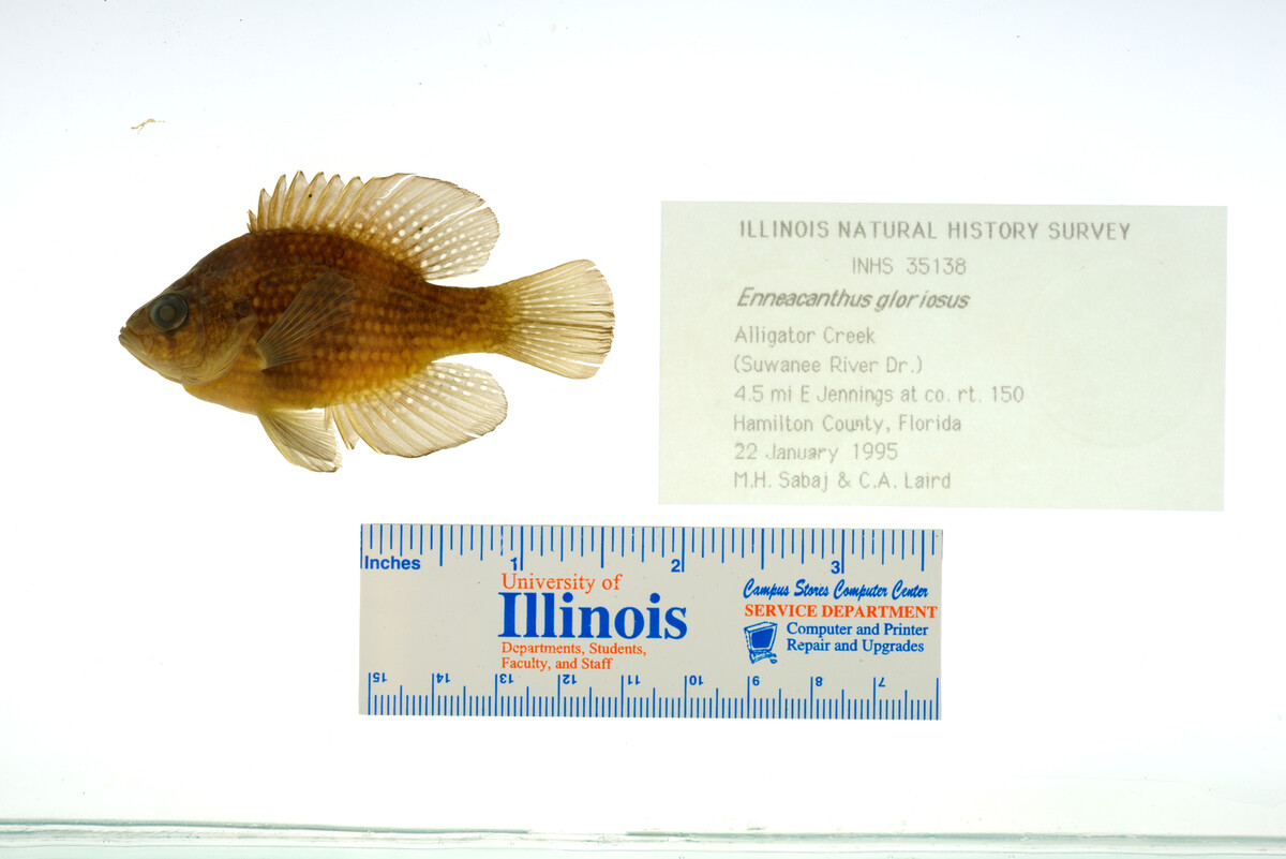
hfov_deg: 33.4
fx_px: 2144
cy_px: 430
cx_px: 643
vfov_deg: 22.6
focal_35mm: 60
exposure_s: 1/200
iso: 100
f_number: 10
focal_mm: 60
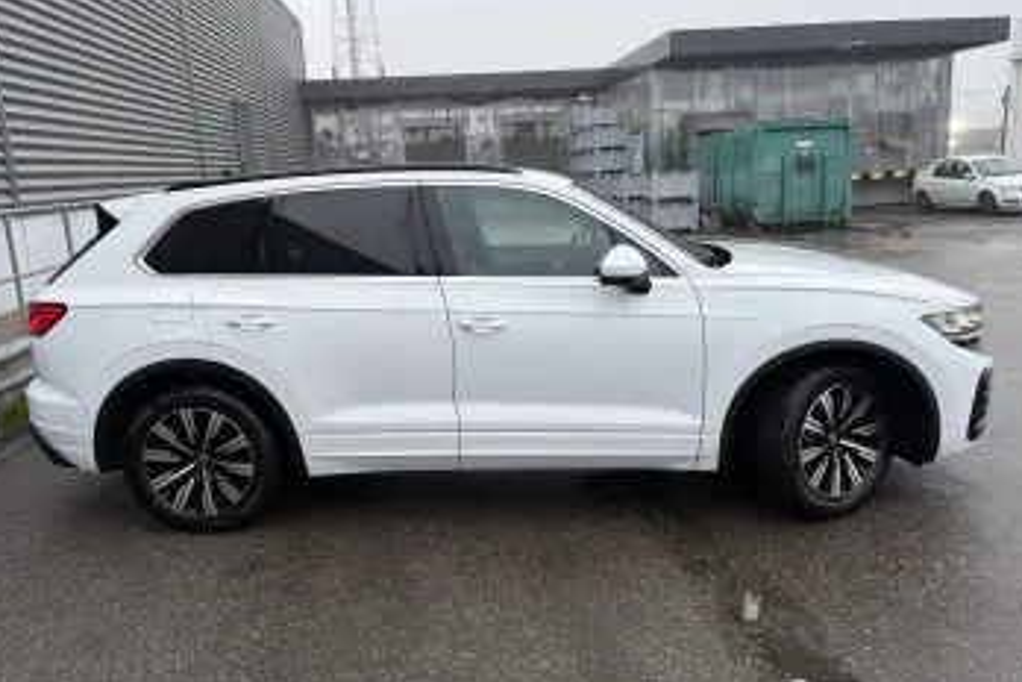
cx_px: 511
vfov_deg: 46.4
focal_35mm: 28
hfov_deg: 65.5
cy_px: 341
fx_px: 795
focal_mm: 5.96
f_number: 1.6
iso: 100
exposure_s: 1/100
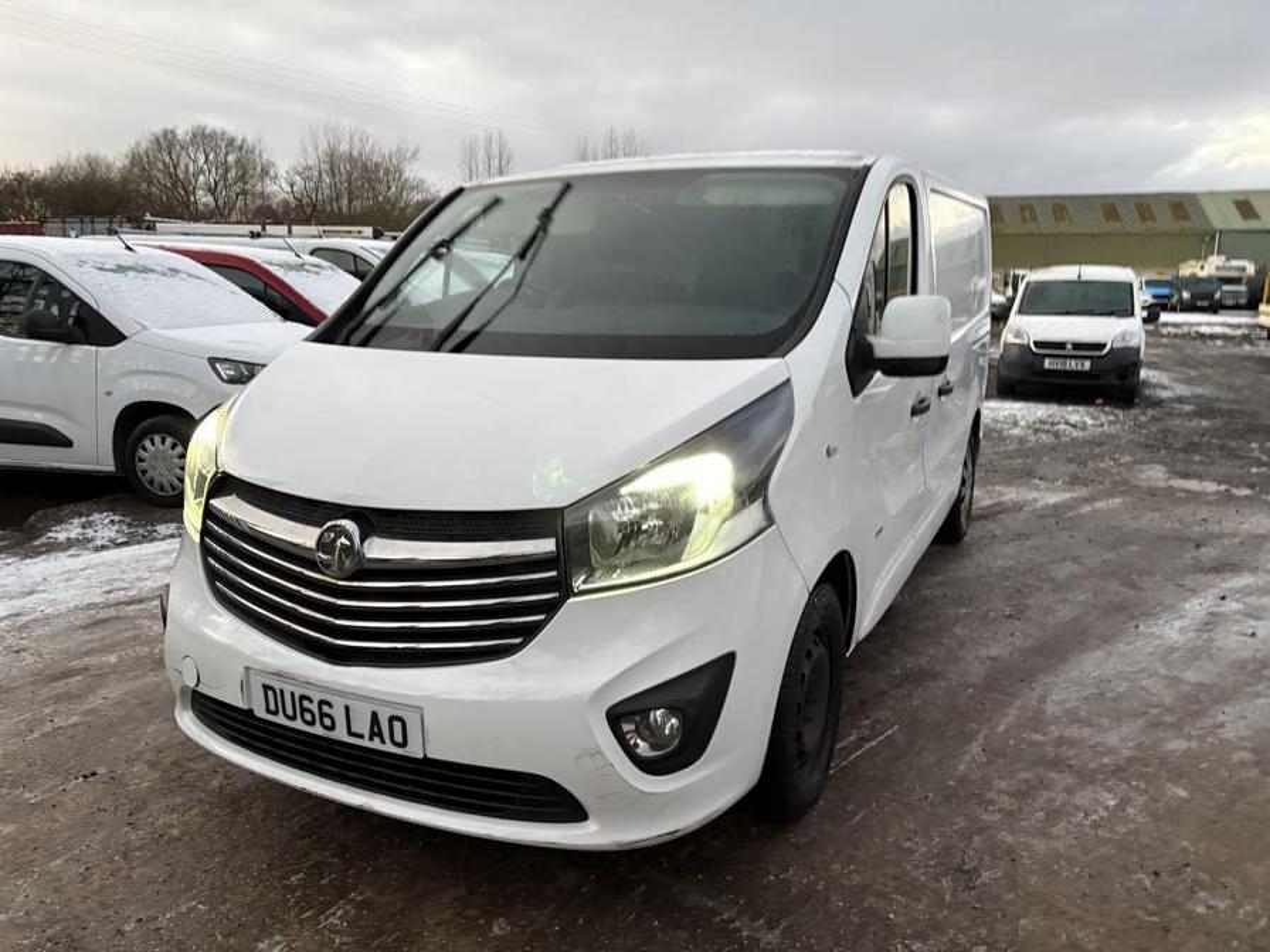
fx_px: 954
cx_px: 635
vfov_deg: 53.1
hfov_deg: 67.3
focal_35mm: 26
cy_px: 476
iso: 400
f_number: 1.6
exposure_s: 1/60
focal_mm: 5.96
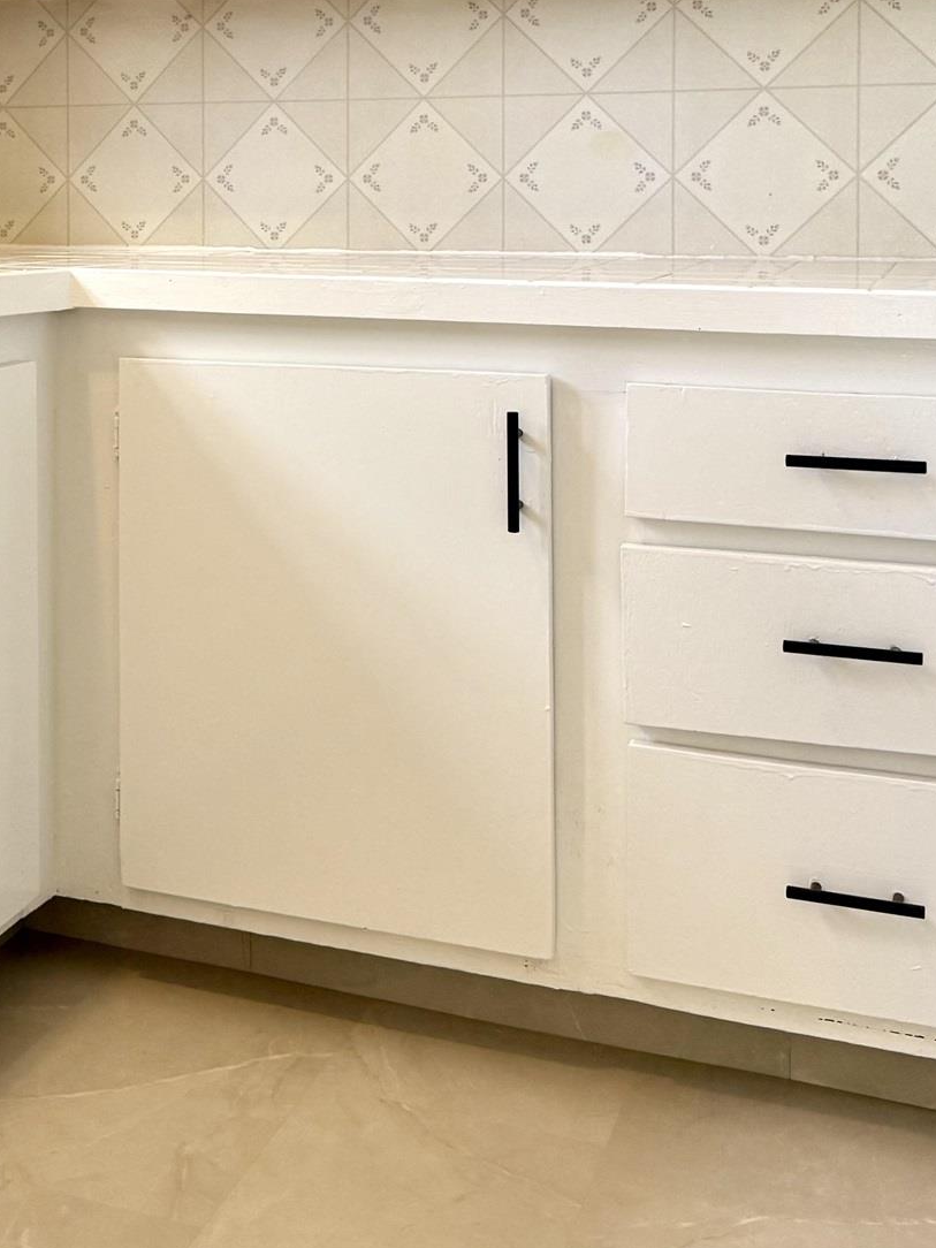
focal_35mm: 51
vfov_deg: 36.2
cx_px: 139
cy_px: 251
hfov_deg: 27.8
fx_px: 1839
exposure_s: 1/183
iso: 160
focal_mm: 6.76
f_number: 1.78
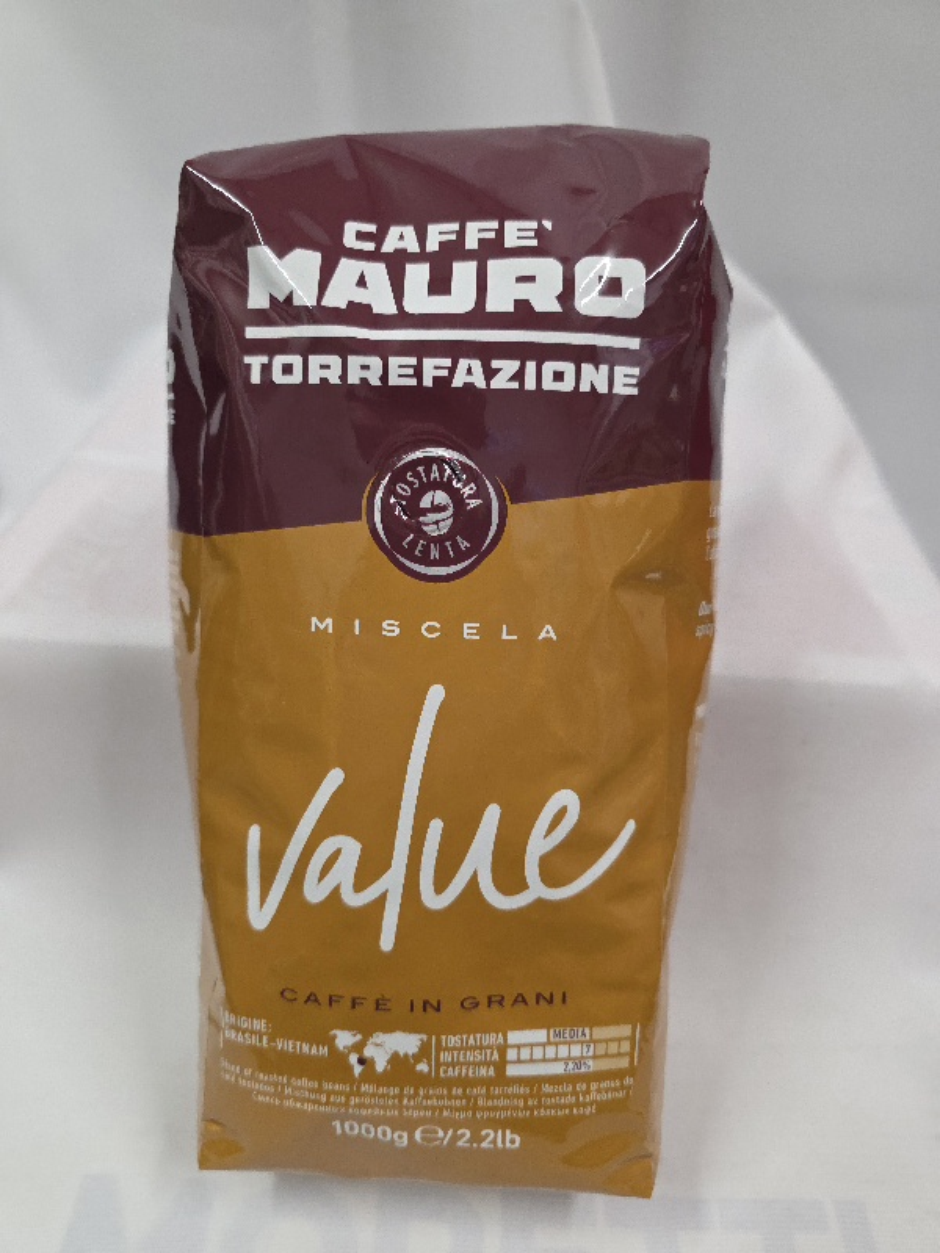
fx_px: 833
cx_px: 470
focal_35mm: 23
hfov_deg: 58.9
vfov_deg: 73.9
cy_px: 626
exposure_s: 1/101
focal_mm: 6.3
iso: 400
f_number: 1.7
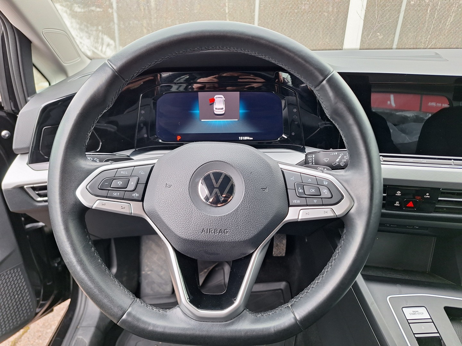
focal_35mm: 23
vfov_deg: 58.9
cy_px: 173
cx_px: 231
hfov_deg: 73.9
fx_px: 307
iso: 80
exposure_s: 1/50
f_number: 1.8
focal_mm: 5.54
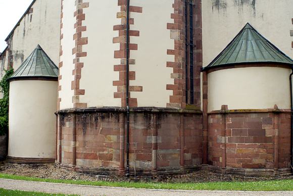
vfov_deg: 32.0
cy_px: 98
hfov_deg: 46.4
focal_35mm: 42
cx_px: 146
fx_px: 342
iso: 800
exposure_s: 1/640
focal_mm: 28
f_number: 11
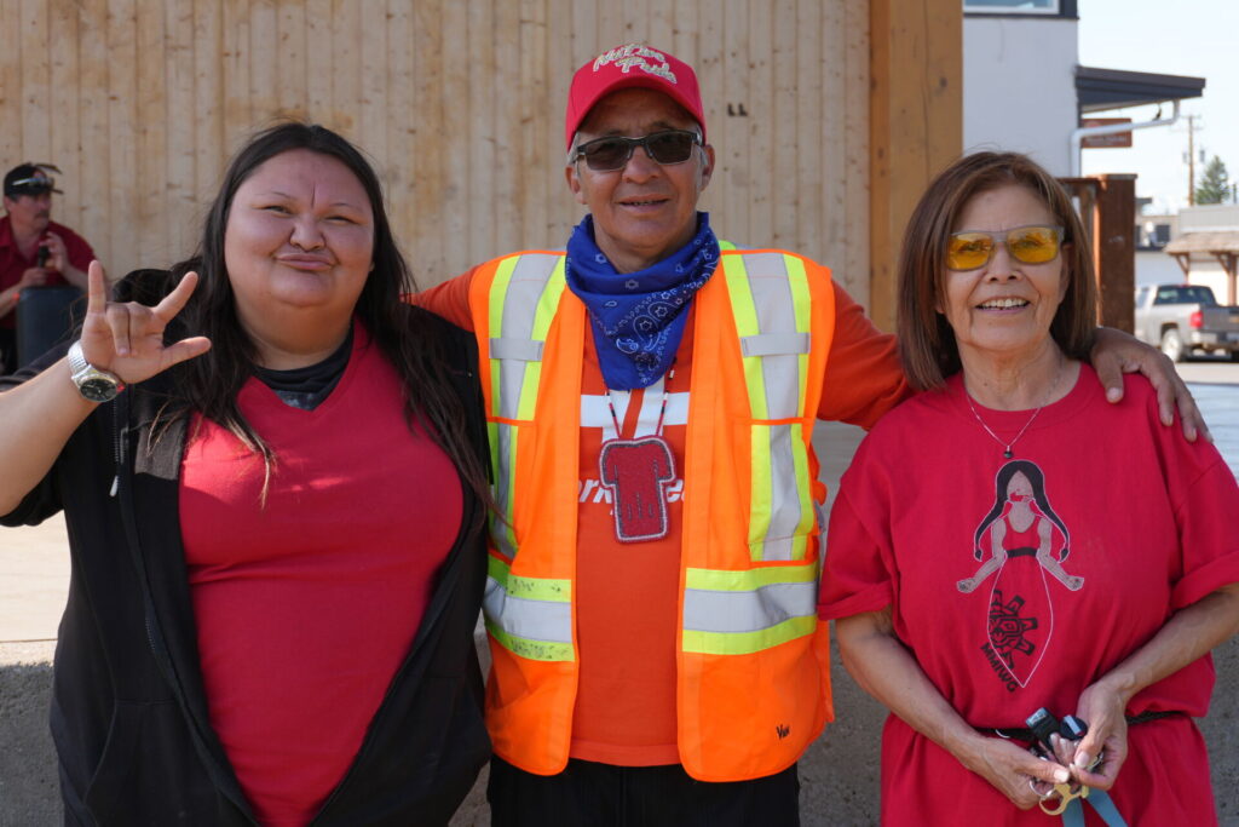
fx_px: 2375
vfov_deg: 19.7
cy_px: 414
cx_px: 620
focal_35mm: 69
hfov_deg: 29.2
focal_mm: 46
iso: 100
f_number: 5.6
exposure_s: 1/200
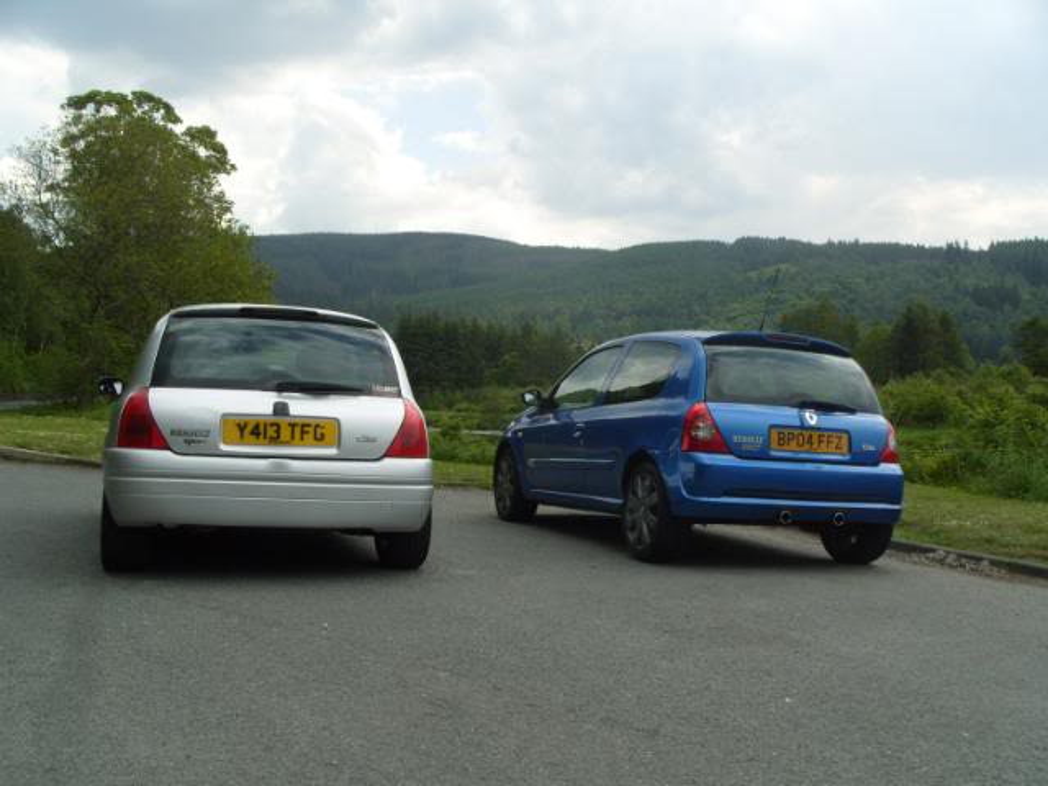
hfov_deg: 52.6
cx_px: 524
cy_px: 393
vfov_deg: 40.7
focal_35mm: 35
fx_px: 1060
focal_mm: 7.8
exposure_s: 1/350
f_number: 5.7
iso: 80
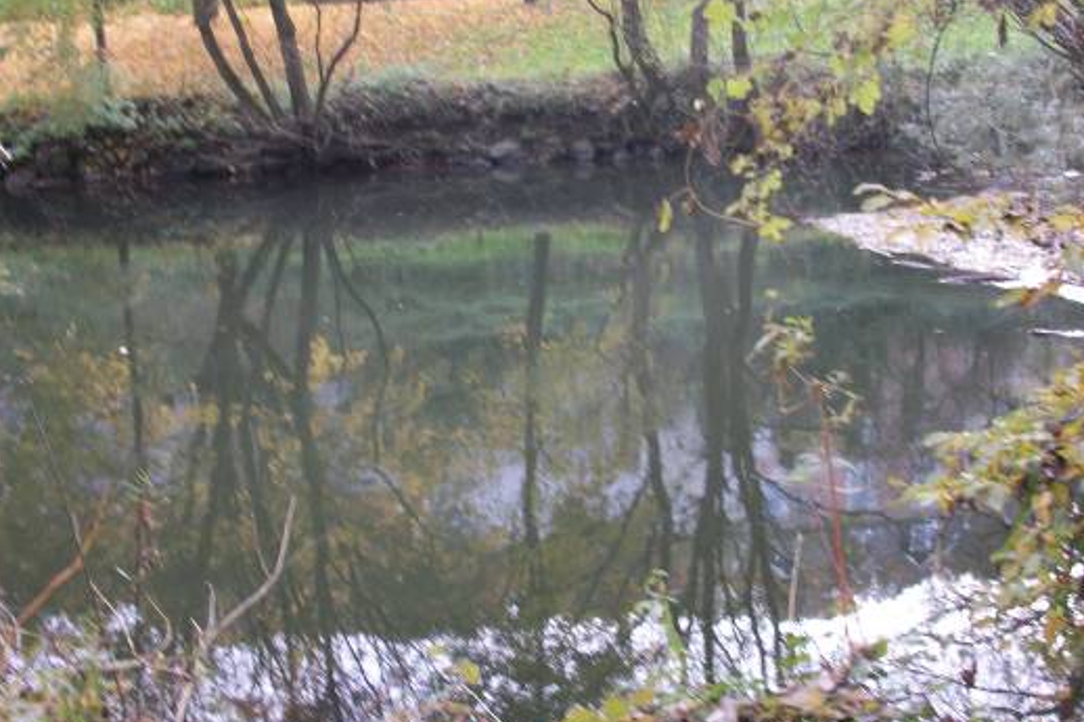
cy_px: 349
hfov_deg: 43.6
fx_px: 1354
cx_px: 519
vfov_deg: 29.8
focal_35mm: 45
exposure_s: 1/50
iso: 80
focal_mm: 6.3
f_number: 3.1
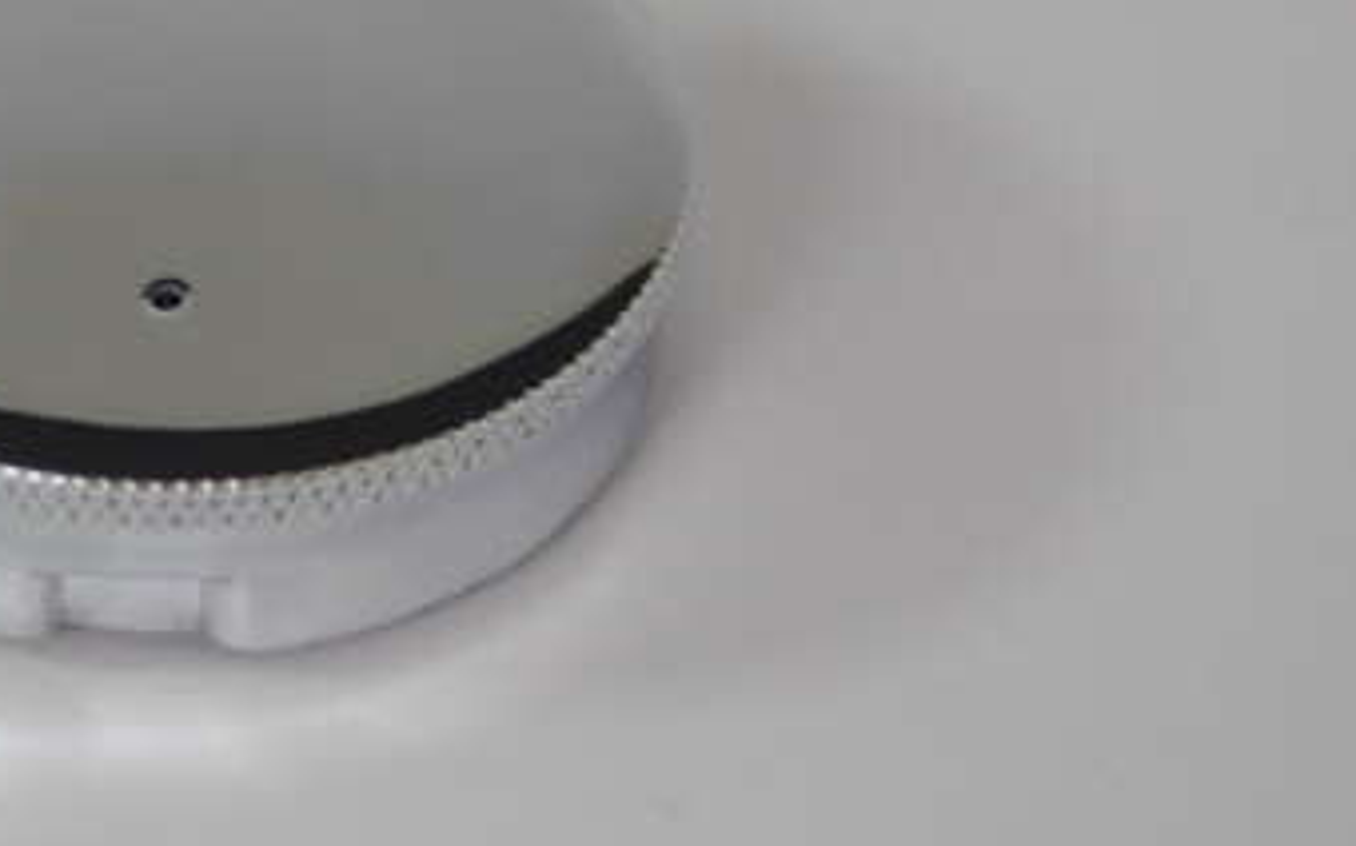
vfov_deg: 6.1
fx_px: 7977
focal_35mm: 216
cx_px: 183
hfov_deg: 9.7
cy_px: 279
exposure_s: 1/10
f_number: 8
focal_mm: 80
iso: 800
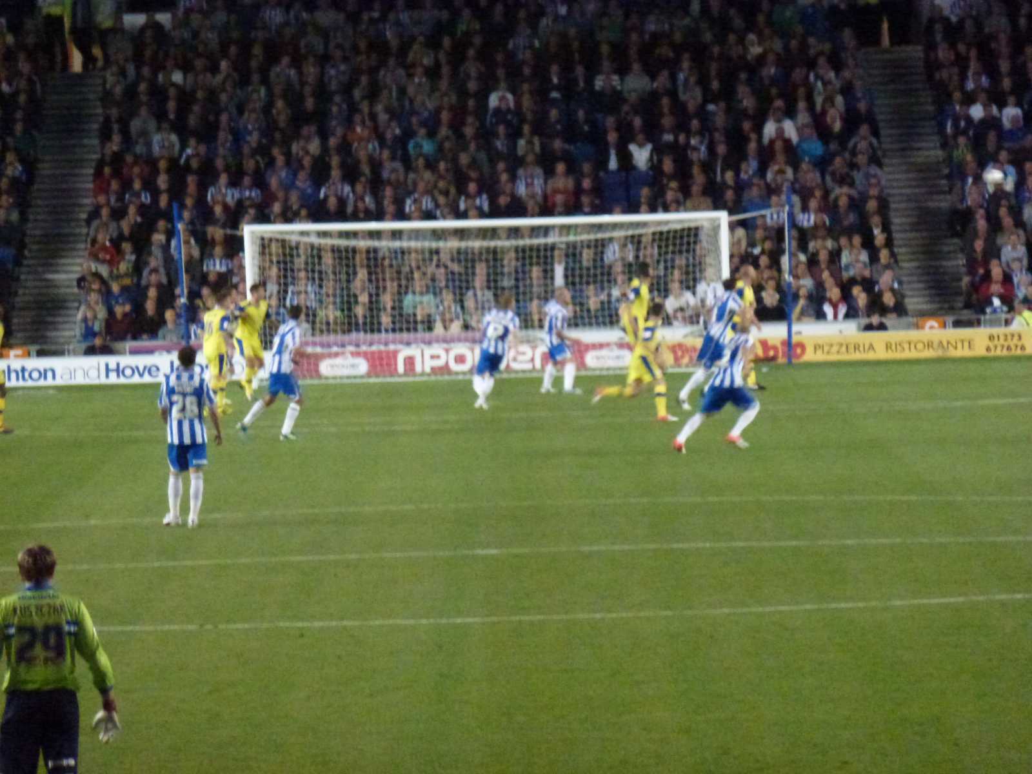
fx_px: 7930
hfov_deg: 7.4
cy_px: 387
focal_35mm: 266
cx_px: 516
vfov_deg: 5.6
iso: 1600
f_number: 5.6
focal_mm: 47.7
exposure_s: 1/80
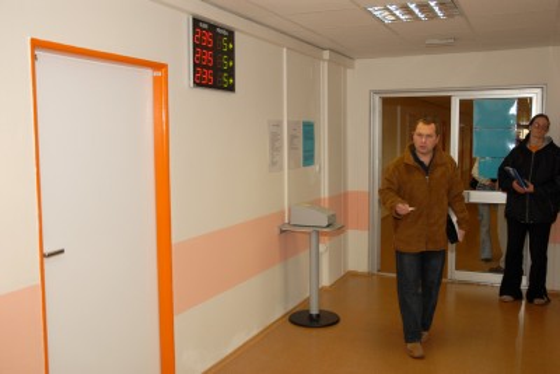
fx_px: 560
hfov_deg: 53.1
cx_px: 280
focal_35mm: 36
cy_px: 187
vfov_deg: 36.9
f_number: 4.5
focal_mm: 24
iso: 200
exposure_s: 1/60
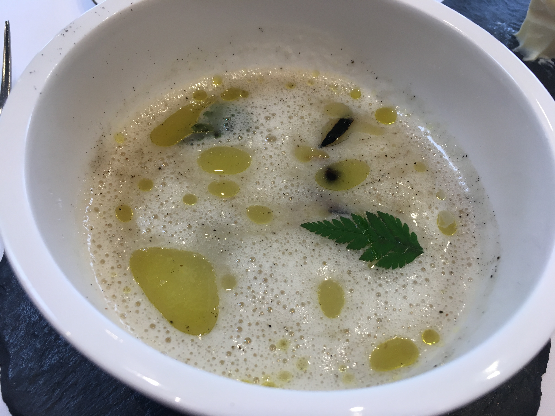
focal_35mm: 29
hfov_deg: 61.7
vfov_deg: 48.2
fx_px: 465
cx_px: 278
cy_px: 208
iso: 25
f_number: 2.2
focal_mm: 4.15
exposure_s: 1/33
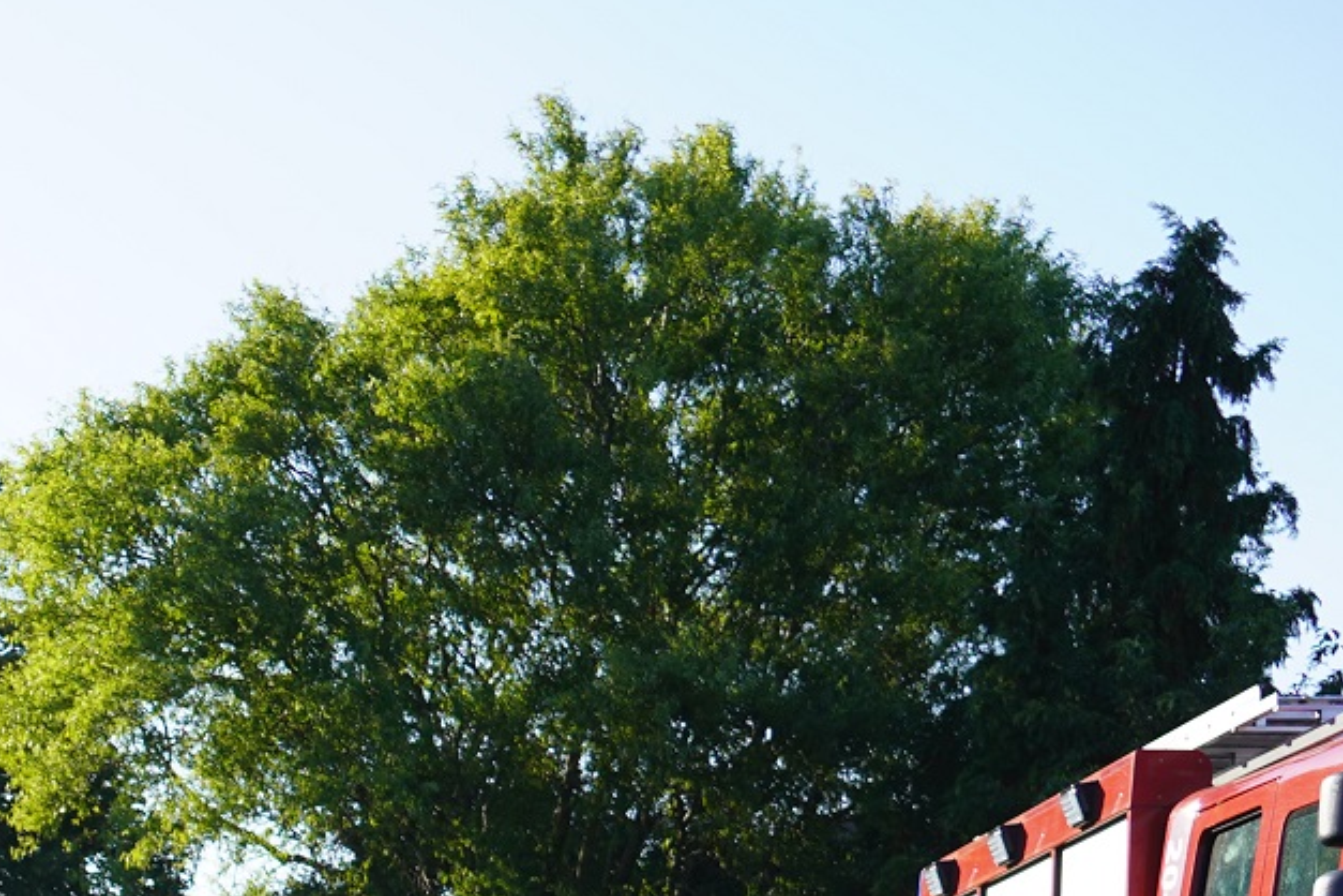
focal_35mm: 101
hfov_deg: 18.2
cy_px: 1346
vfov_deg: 12.8
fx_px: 3768
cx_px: -621
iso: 100
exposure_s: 1/320
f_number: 5
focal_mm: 33
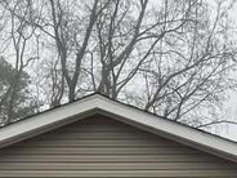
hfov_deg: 17.4
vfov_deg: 12.5
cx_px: 158
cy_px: 263
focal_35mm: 113
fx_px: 774
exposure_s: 1/611
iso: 50
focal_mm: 5.7
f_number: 1.5
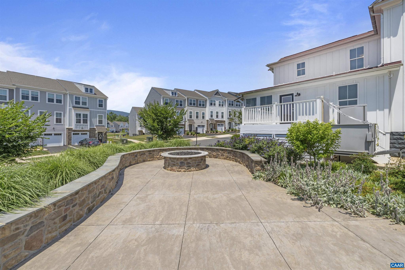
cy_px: 135
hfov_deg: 100.4
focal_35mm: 15
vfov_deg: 77.3
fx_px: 169
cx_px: 202
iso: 100
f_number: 10
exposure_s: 1/200
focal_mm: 10
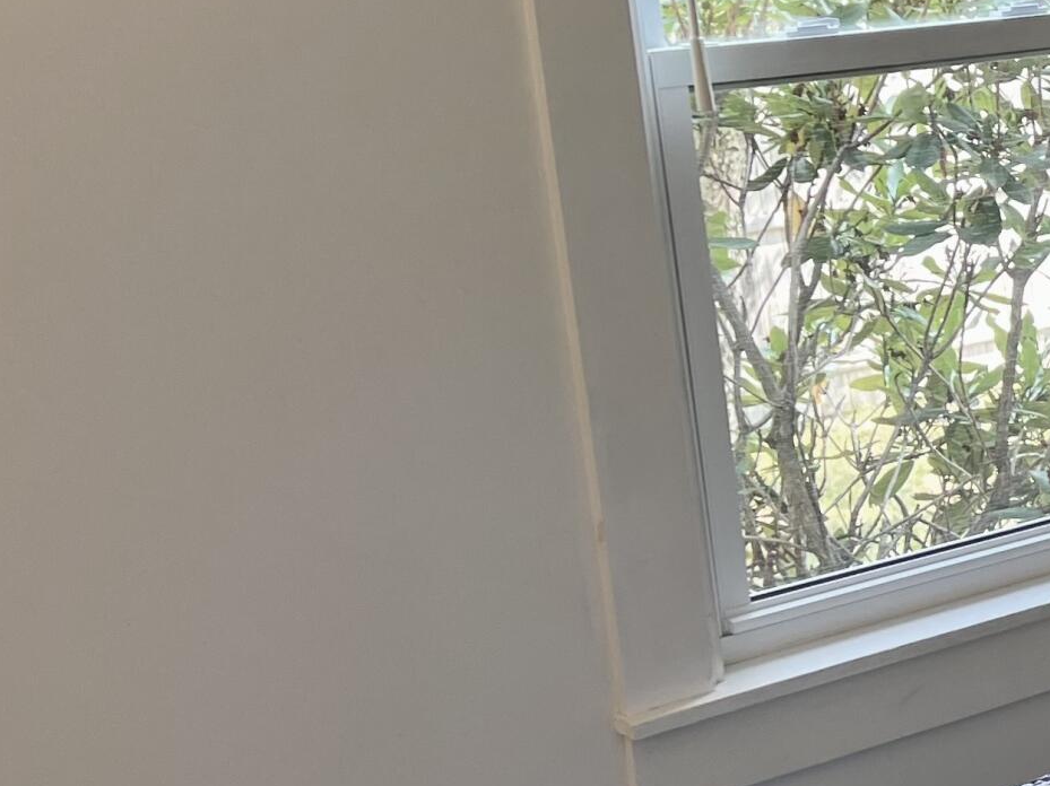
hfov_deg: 20.0
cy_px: 446
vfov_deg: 17.6
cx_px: 1599
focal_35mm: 84
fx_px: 2547
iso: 100
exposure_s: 1/120
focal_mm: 5.7
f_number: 1.5
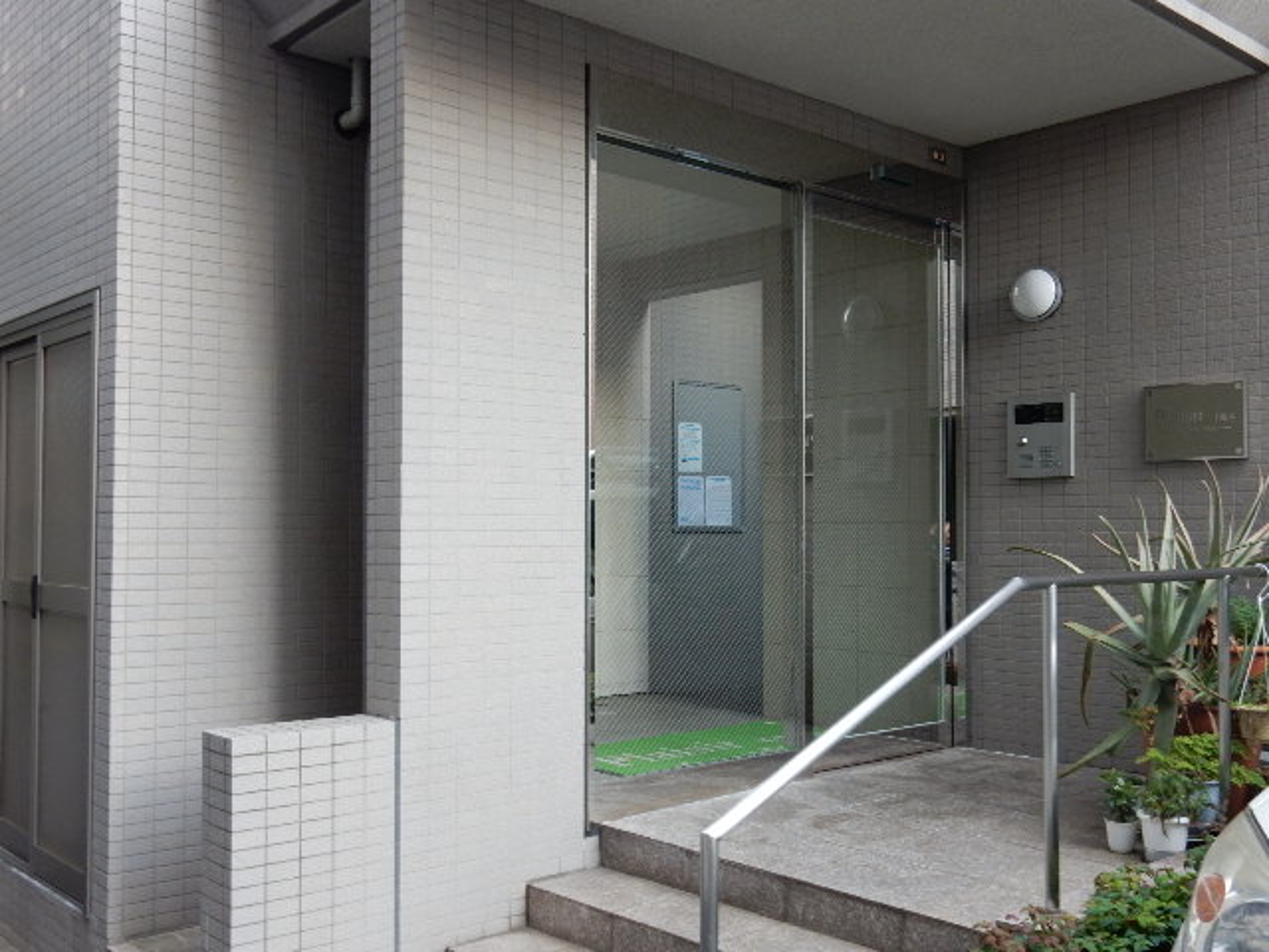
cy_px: 476
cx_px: 634
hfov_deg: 51.4
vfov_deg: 39.7
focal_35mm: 36
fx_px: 1320
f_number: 4
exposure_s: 1/50
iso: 125
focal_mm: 6.4
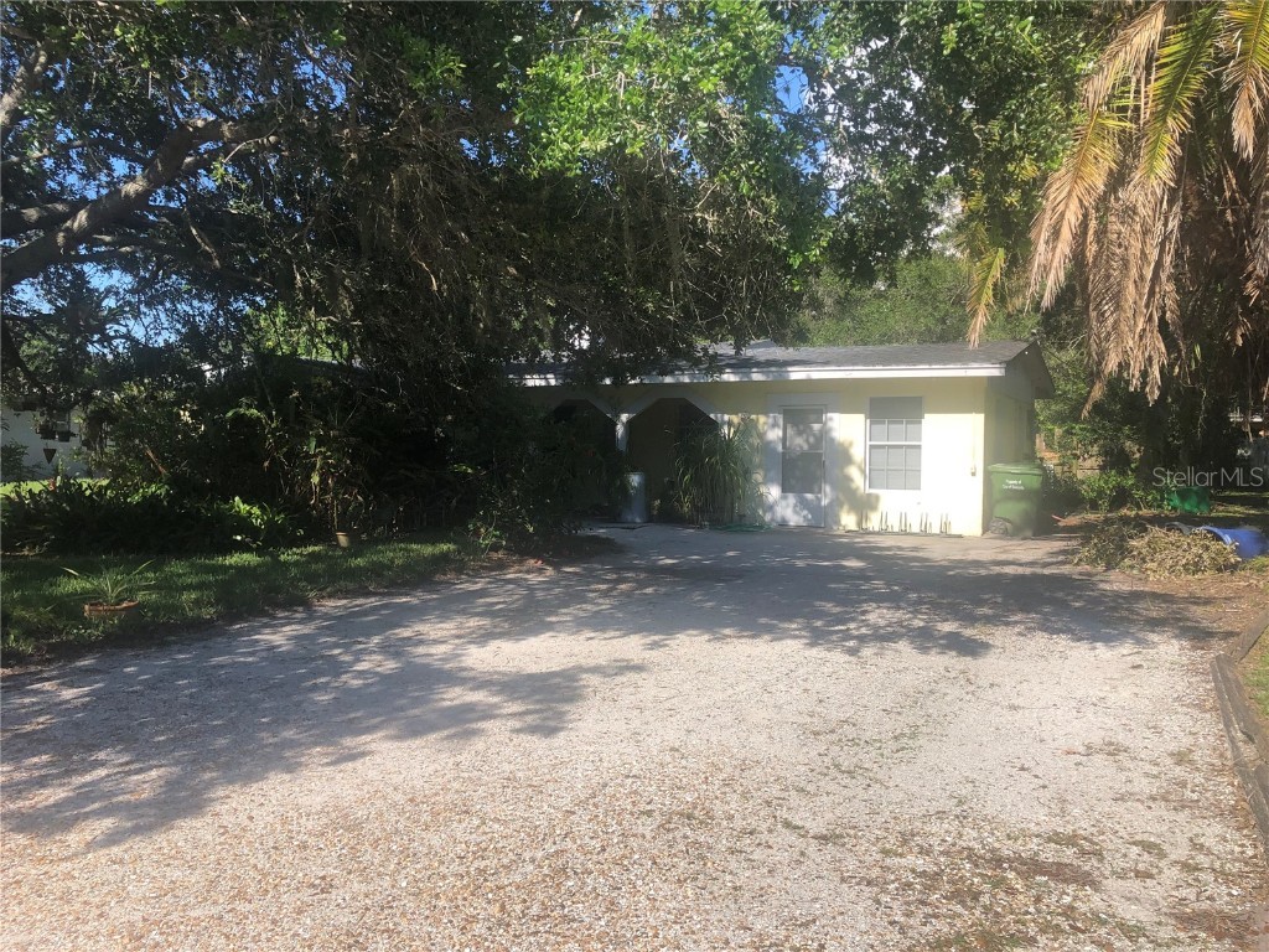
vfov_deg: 49.7
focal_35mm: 28
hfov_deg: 63.4
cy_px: 476
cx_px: 634
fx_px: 1026
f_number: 1.8
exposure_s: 1/1412
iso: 20
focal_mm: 3.99
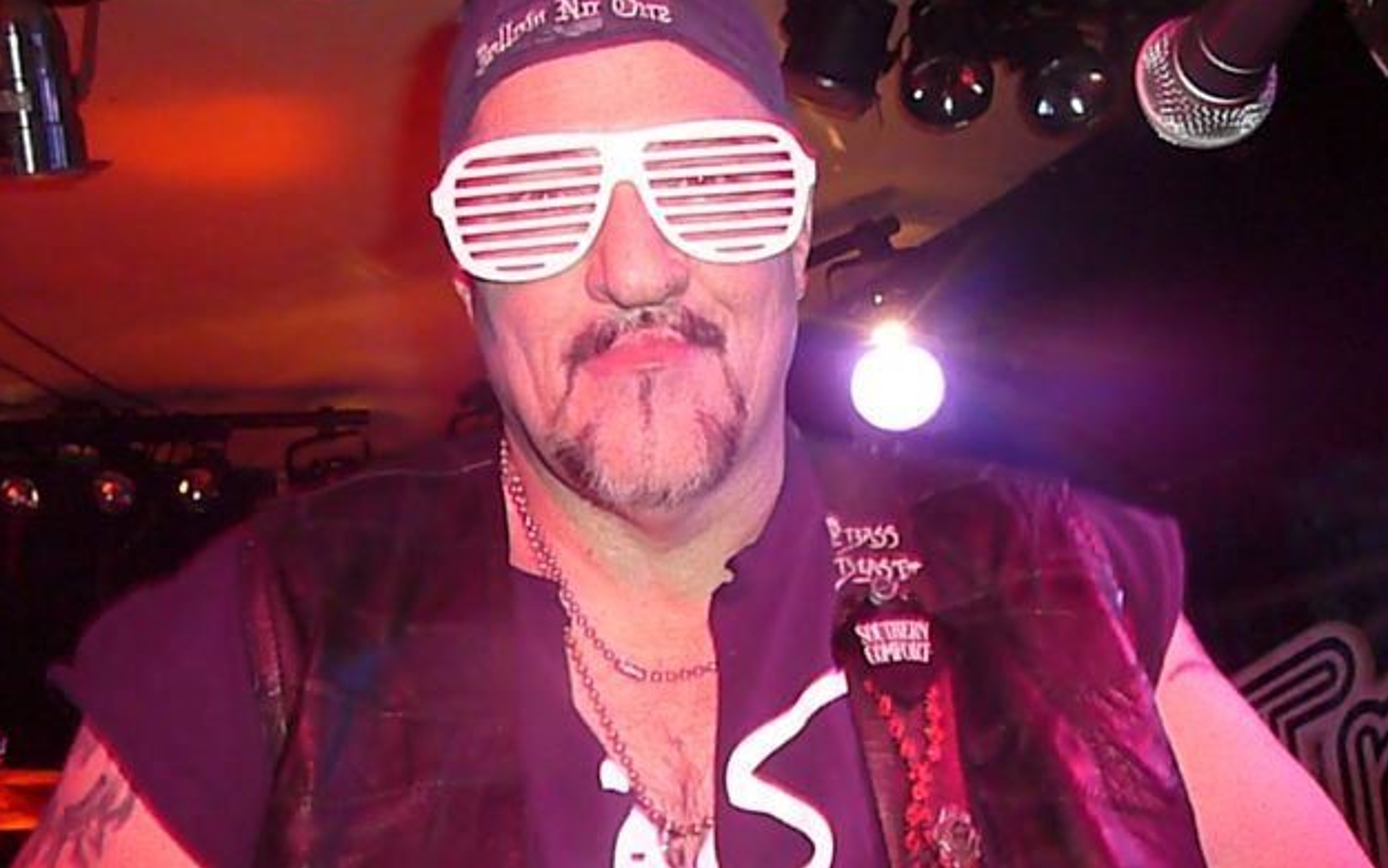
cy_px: 371
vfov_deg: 33.5
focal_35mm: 38
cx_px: 704
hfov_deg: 51.5
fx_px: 1438
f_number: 2.8
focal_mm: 5.2
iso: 800
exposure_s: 1/30
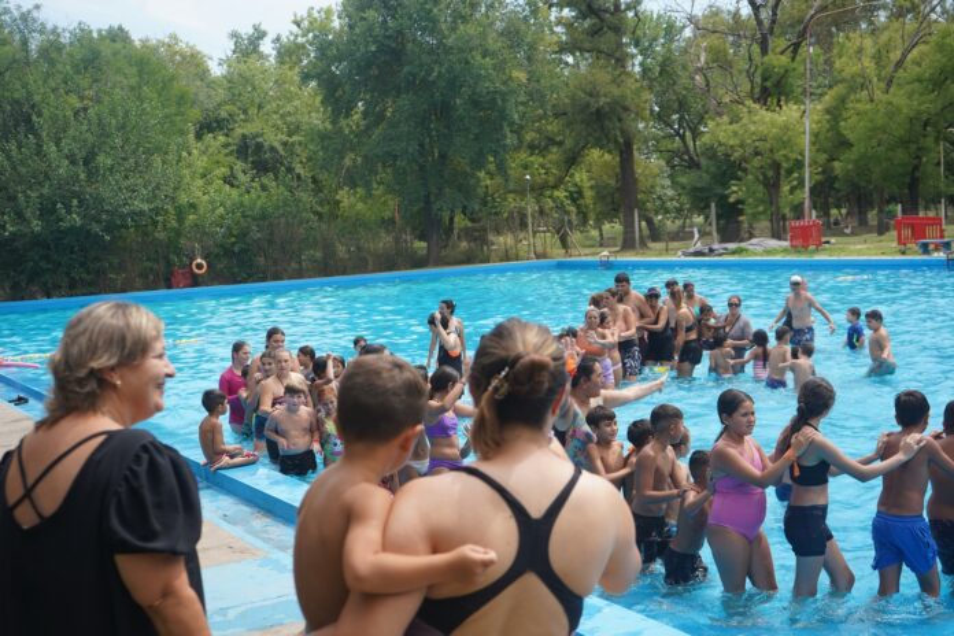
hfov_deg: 40.3
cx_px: 477
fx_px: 1298
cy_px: 318
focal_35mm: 49
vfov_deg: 27.5
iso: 100
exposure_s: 1/250
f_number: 5.6
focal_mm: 49
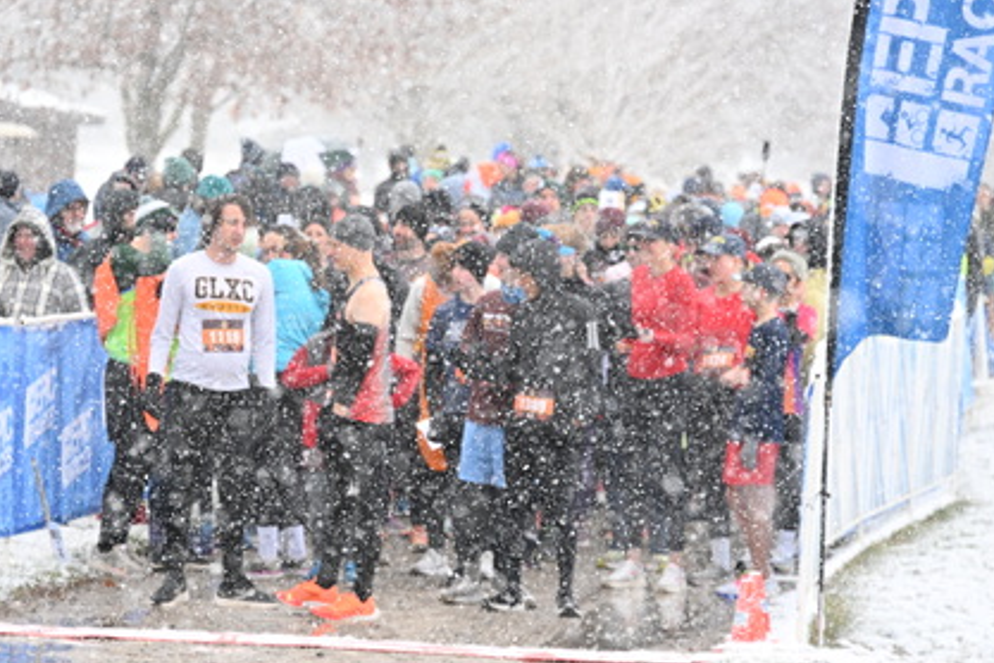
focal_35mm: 264
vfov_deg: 5.2
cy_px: 376
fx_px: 7289
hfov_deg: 7.8
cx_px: 386
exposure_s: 1/500
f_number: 6.3
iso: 3600
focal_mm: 200
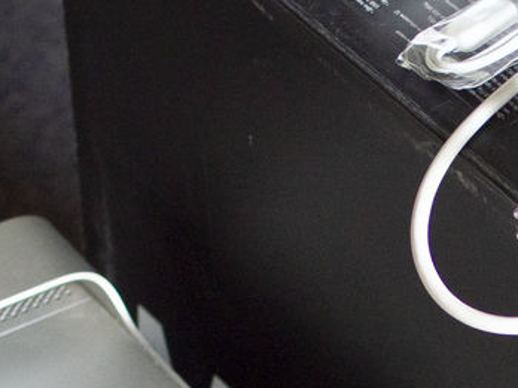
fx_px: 3442
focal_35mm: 230
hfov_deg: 8.5
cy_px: 605
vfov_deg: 6.4
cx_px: 594
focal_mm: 25
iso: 320
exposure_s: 1/125
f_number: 1.8
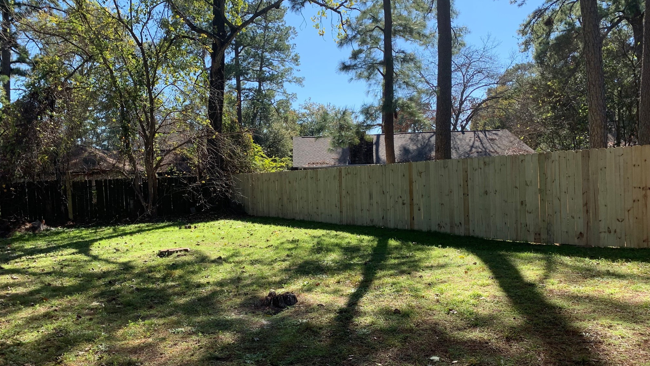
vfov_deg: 40.1
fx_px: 500
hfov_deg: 66.1
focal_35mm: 29
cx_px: 320
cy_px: 199
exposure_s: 1/911
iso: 25
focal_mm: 4.25
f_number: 1.8
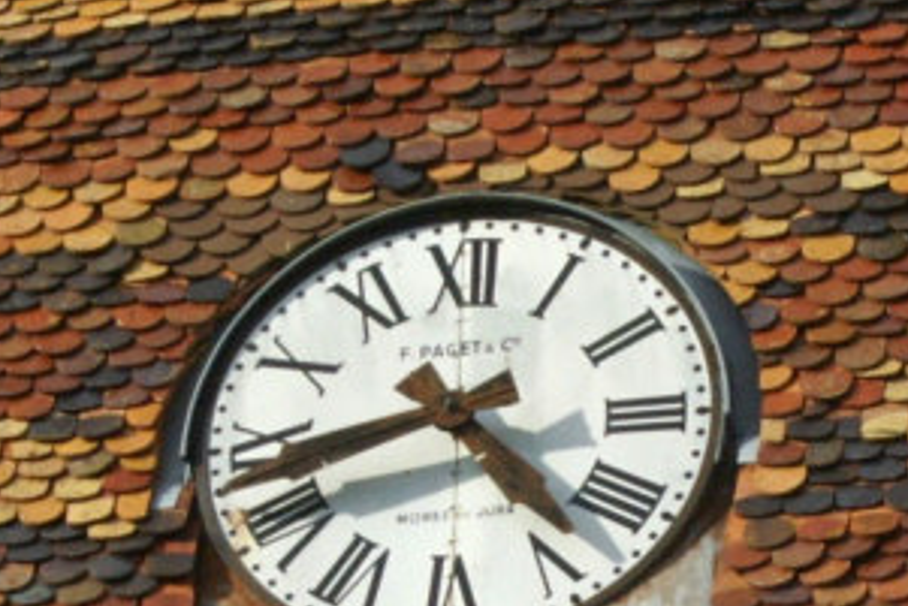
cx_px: 489
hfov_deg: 11.0
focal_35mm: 187
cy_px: 339
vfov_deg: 7.4
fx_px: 4714
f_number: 13
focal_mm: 75
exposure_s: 1/800
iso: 800
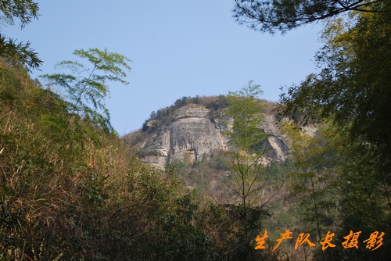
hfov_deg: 24.6
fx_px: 897
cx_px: 196
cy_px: 130
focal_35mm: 82
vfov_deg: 16.6
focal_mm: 55
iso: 100
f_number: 6.3
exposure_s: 1/160
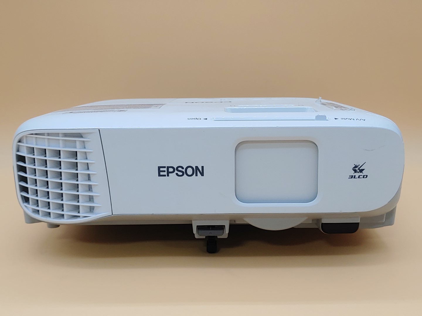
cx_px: 211
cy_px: 158
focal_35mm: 44
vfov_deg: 32.9
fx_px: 536
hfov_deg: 42.9
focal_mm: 4.36
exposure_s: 1/116
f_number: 1.8
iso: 50
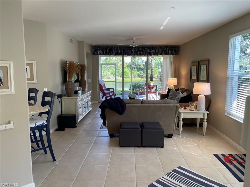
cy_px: 94
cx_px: 125
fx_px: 188
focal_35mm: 26
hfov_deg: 67.3
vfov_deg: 53.1
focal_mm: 4.2
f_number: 1.6
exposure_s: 1/120
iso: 80
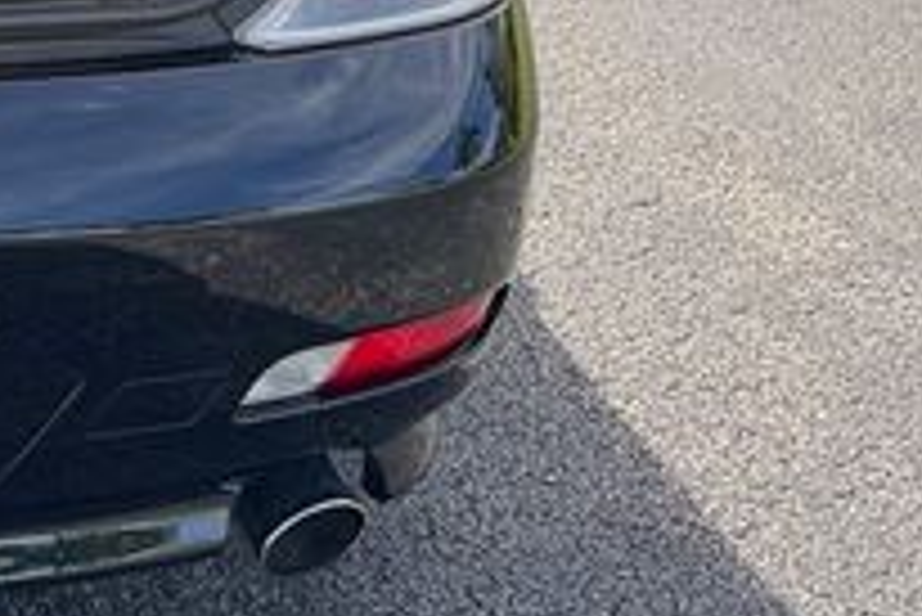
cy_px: -225
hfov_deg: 22.0
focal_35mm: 78
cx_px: -418
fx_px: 1999
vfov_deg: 16.4
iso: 100
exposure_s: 1/1075
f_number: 1.78
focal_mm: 6.76
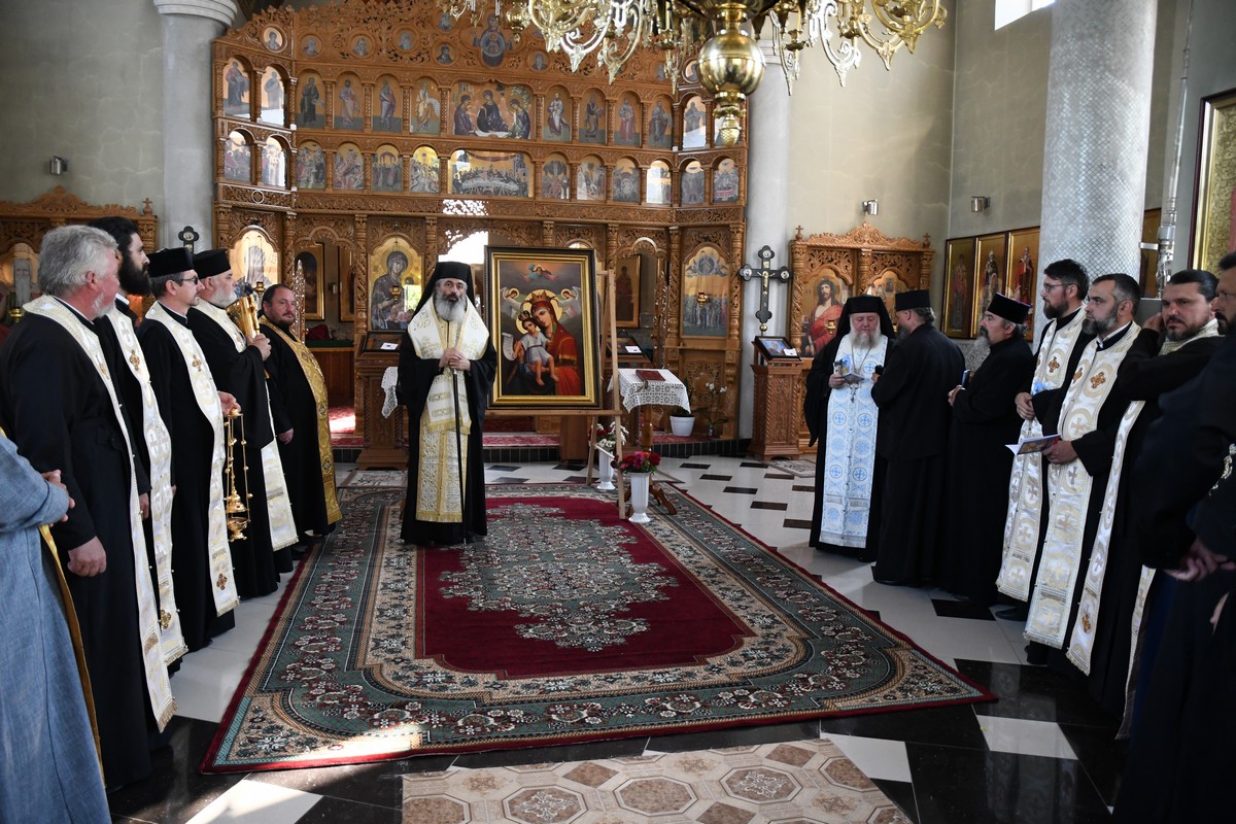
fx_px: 824
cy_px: 412
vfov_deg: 53.1
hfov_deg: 73.7
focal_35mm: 24
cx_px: 618
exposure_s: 1/250
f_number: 2.8
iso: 2000
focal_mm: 16
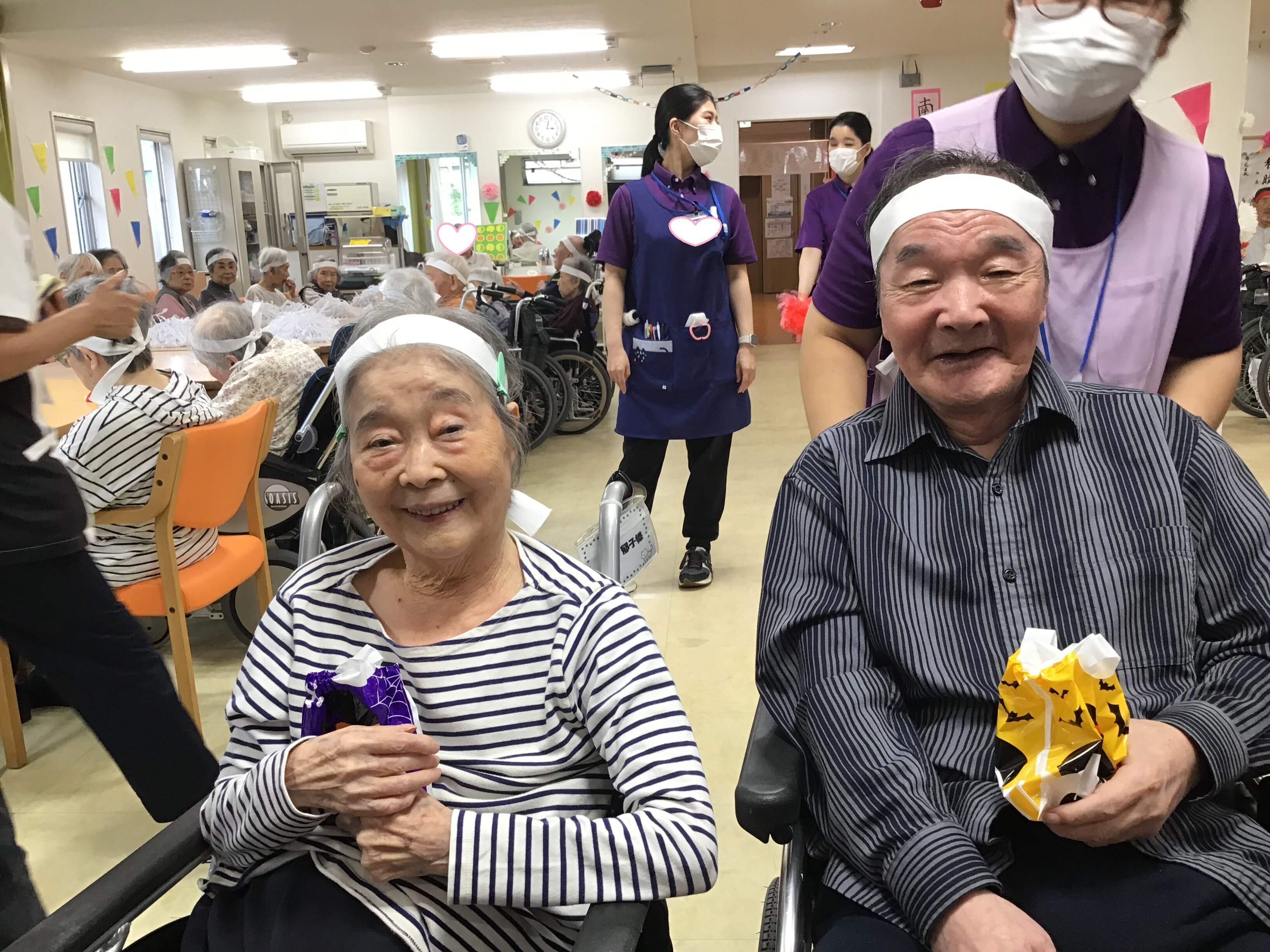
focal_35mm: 31
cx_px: 635
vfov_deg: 45.4
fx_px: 1137
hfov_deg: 58.4
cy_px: 476
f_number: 2.4
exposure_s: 1/30
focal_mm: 3.3
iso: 50
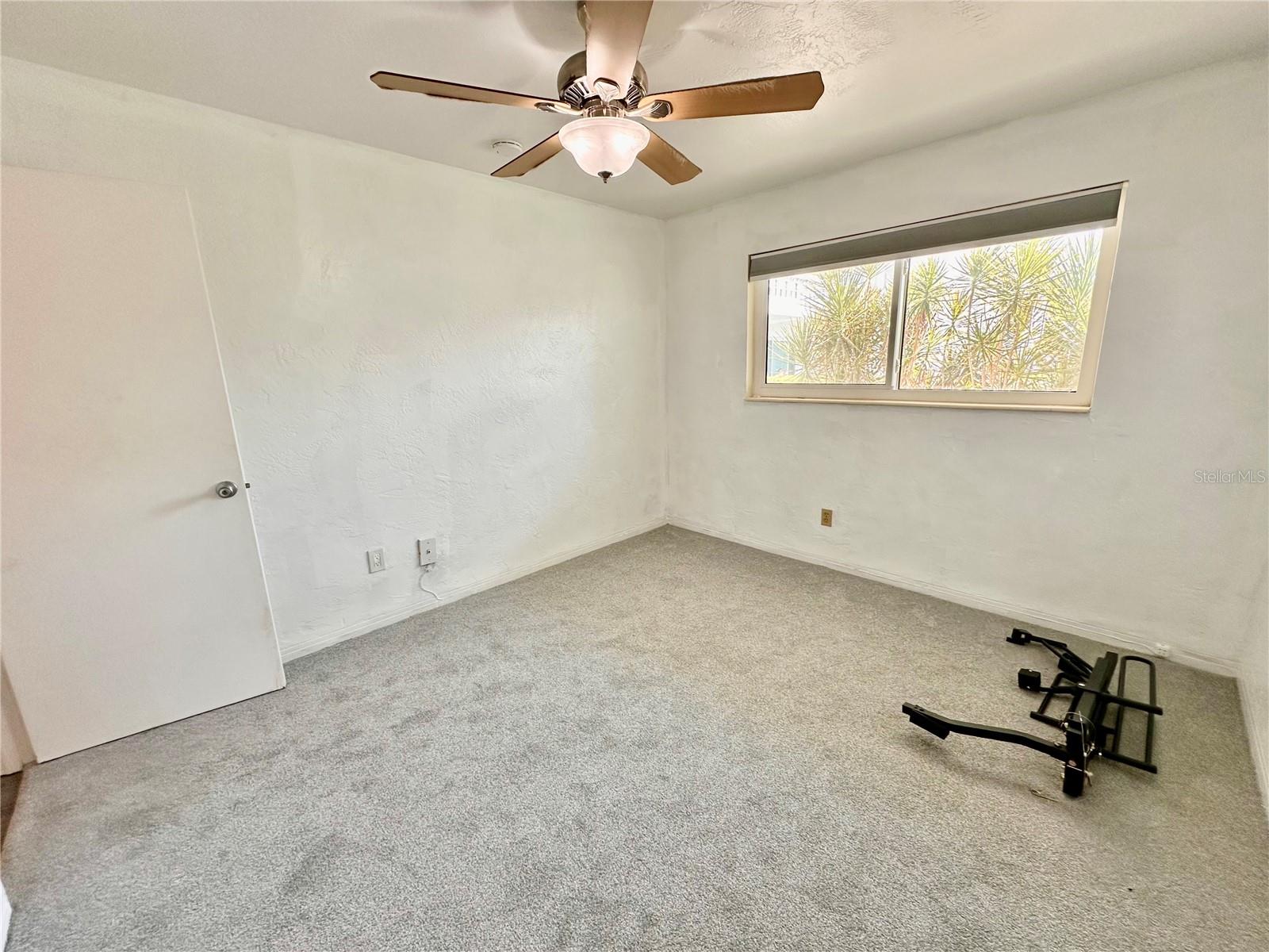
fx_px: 513
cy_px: 476
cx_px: 634
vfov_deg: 85.7
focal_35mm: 14
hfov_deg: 102.1
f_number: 2.2
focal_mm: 2.22
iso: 125
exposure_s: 1/120
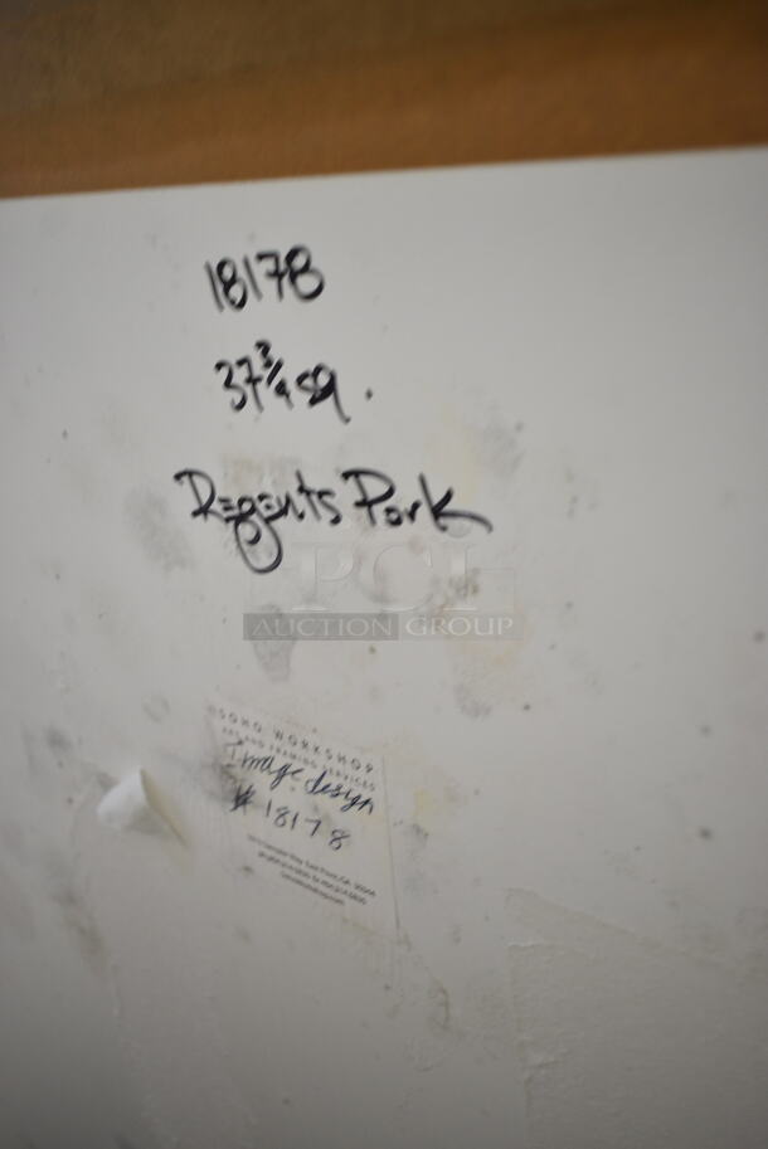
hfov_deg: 38.4
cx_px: 384
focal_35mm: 34
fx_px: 1102
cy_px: 574
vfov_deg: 55.1
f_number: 3.8
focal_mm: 23
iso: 400
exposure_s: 1/40
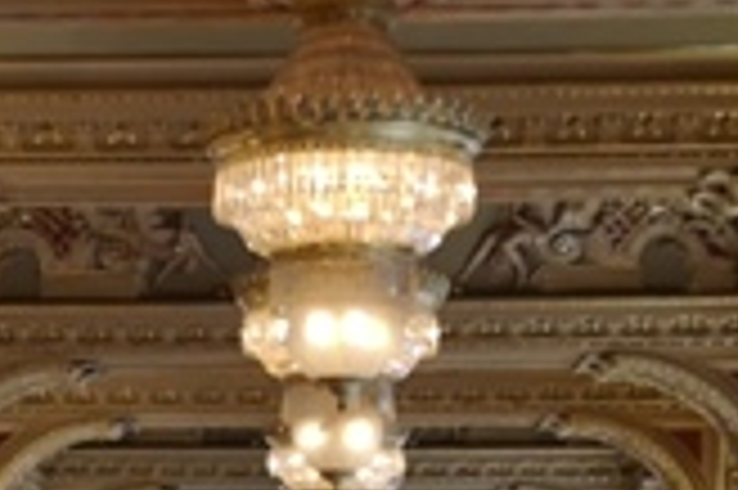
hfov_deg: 14.9
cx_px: 171
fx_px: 2806
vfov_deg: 9.7
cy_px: 724
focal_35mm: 137
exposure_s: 1/33.3
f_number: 1.8
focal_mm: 3.95
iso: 160
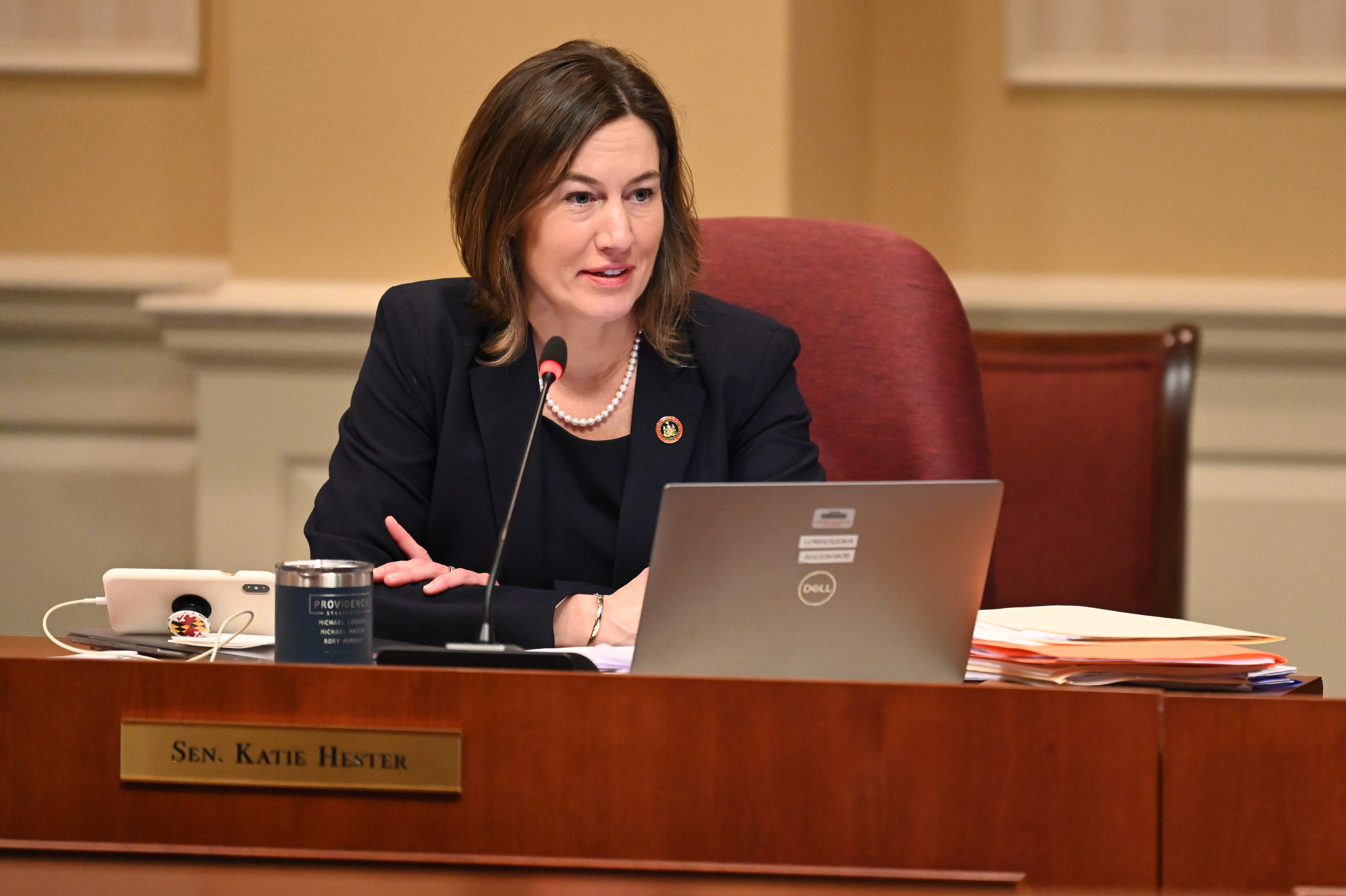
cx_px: 673
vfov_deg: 6.9
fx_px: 7473
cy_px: 448
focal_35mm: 200
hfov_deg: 10.3
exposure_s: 1/640
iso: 6400
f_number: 2.8
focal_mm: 200
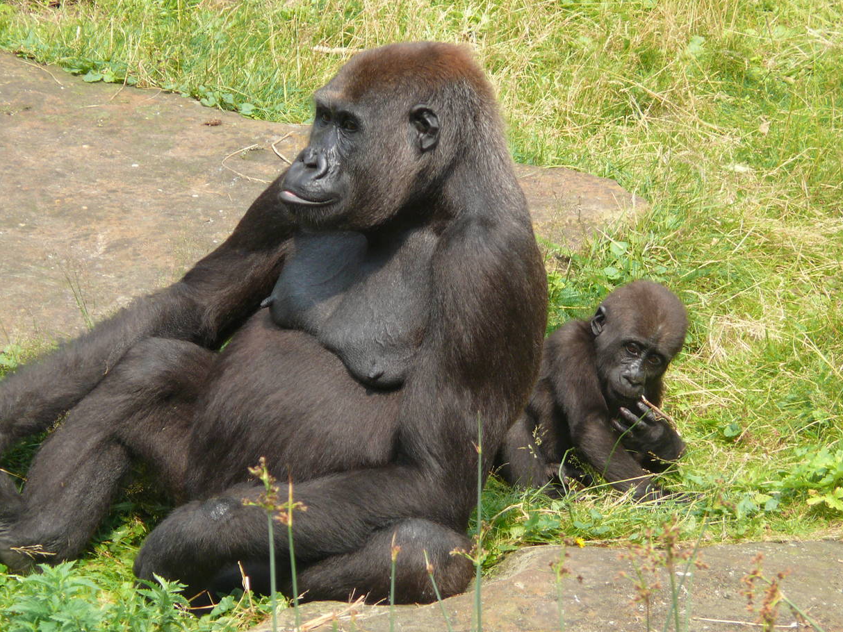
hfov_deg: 4.2
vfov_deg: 3.1
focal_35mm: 476
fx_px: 11593
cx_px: 377
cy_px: 343
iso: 100
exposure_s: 1/200
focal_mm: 76.3
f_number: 5
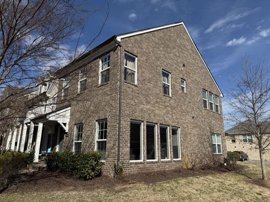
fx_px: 187
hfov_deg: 71.6
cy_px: 101
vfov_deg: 56.8
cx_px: 135
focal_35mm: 24
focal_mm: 6.76
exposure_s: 1/6173
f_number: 1.78
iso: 80
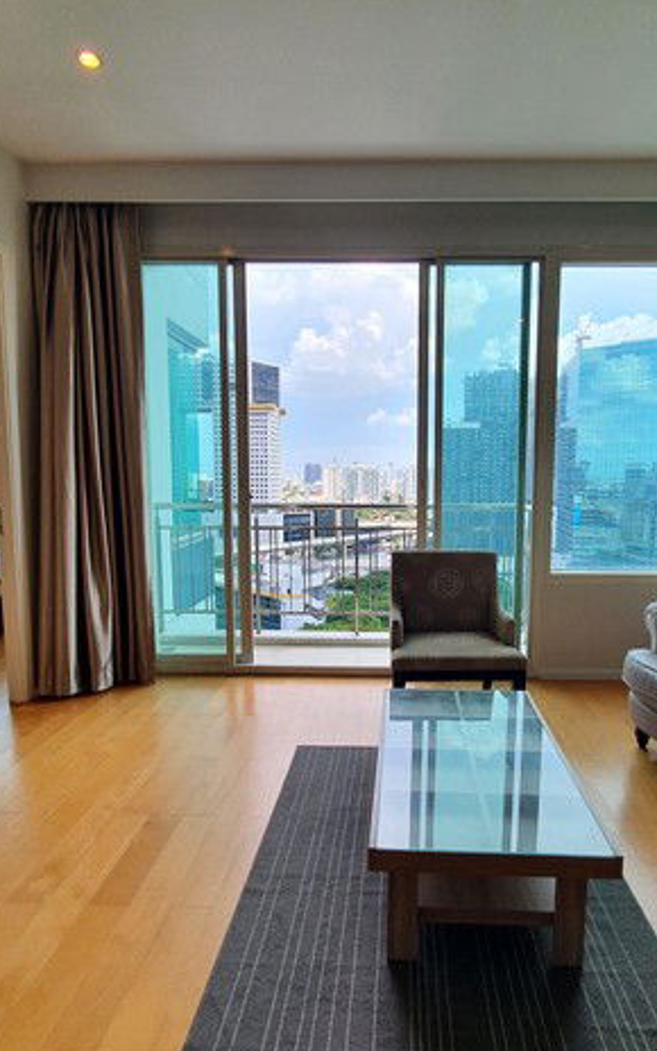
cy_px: 535
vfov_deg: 88.0
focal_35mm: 19
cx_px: 385
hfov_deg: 61.8
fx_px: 544
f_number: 2.2
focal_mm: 1.8
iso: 50
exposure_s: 1/202
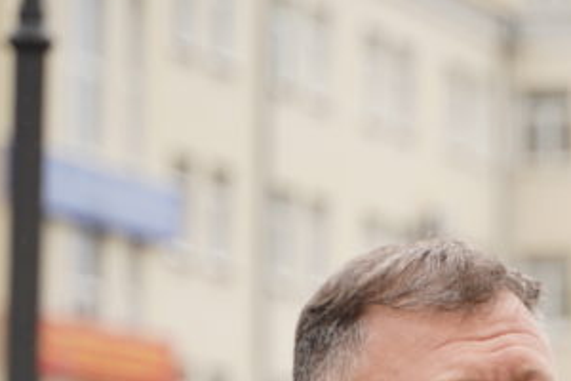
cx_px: 628
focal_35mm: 256
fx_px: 4060
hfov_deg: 8.0
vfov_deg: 5.3
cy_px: 574
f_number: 2.8
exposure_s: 1/640
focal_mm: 75
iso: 400
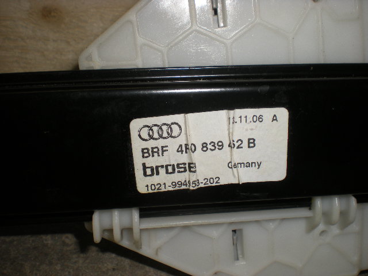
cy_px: 138
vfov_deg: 37.7
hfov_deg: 49.0
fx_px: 404
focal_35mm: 38
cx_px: 184
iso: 64
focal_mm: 6.3
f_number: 4.6
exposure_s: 1/60
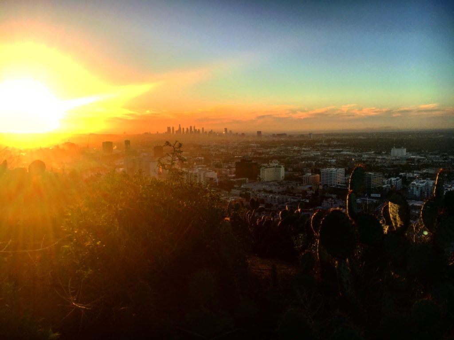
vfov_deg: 48.2
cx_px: 227
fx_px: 380
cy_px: 170
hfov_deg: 61.7
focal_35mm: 29
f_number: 2.2
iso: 25
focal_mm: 4.15
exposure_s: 1/705
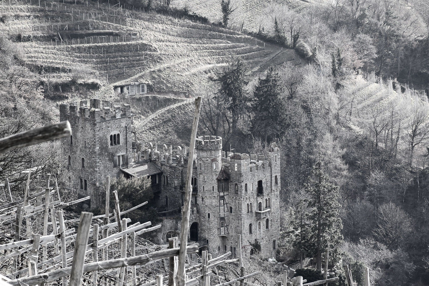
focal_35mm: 174
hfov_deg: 11.8
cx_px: 214
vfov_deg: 7.9
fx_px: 2073
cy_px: 143
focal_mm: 116
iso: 400
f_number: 9
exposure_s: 1/160
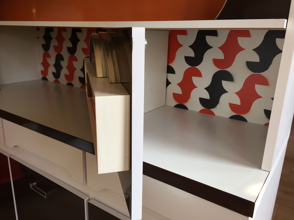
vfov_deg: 48.2
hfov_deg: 61.7
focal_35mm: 29
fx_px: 246
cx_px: 147
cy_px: 110
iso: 40
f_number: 2.2
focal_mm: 4.15
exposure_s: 1/50
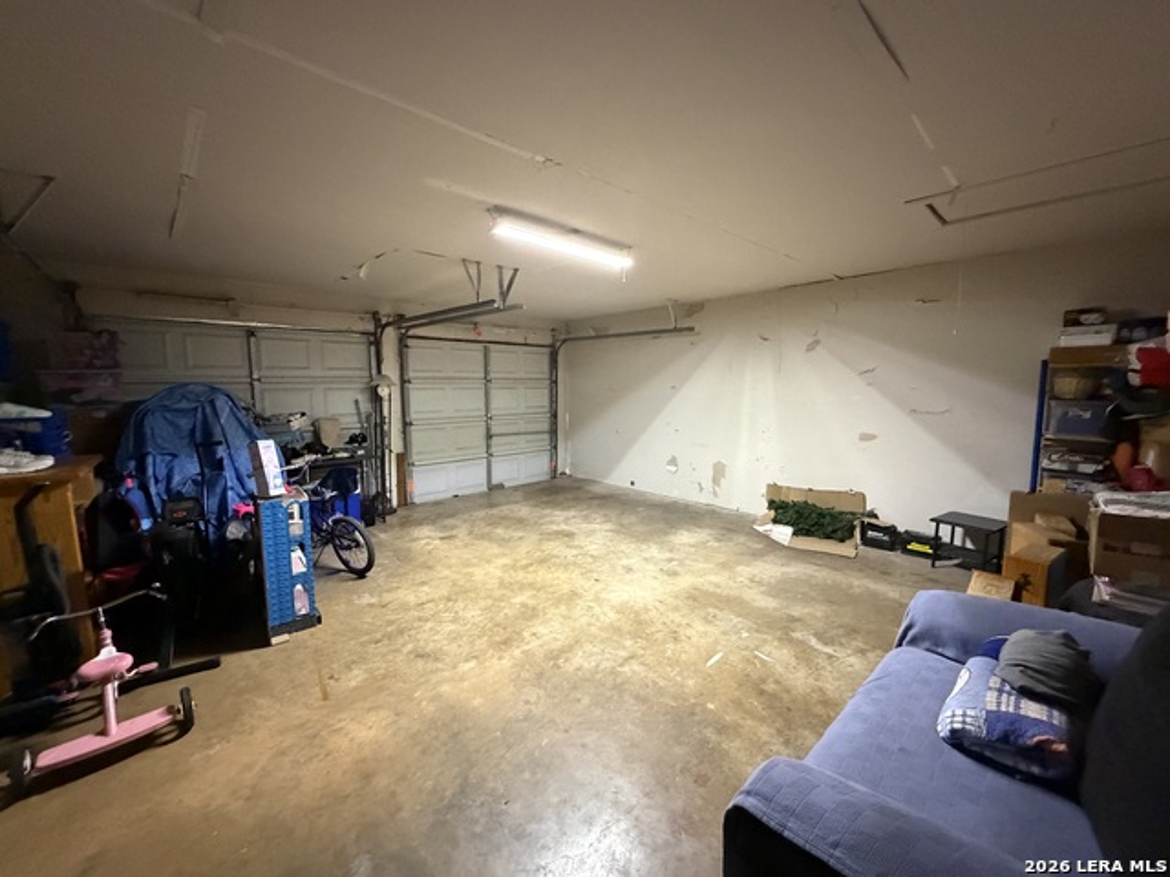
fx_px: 473
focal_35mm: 14
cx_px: 585
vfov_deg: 85.7
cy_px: 438
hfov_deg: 102.1
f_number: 2.2
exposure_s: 1/60
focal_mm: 2.22
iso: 1250
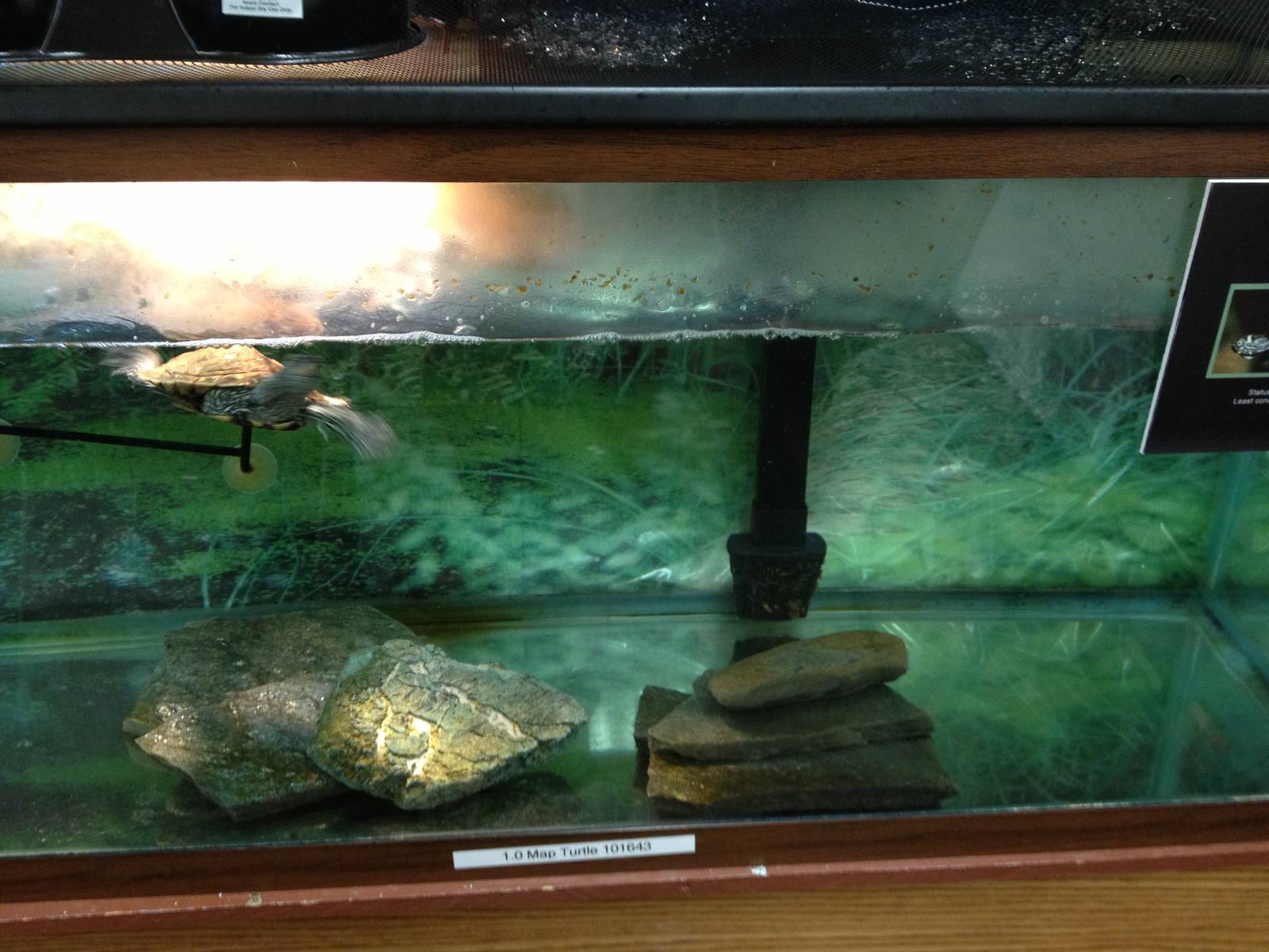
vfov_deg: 40.7
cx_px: 634
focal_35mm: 35
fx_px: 1283
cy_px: 476
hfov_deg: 52.6
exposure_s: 1/20
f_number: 2.4
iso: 160
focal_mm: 4.28
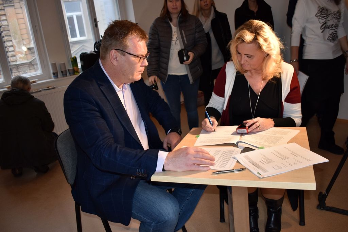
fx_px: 290
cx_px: 174
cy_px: 116
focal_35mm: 30
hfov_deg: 61.9
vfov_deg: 43.6
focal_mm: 20
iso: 450
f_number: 3.8
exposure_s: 1/60
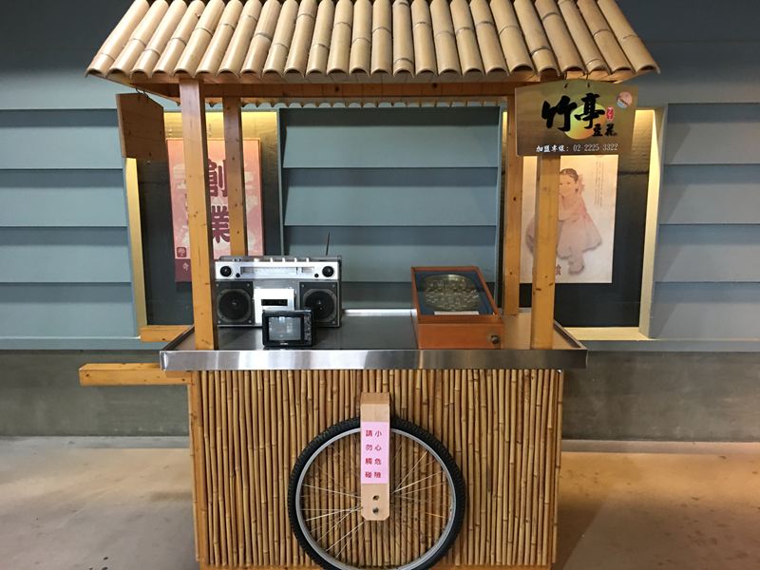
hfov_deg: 61.7
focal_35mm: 29
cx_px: 380
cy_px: 285
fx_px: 637
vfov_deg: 48.2
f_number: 2.2
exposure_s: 1/8
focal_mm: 4.15
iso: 80
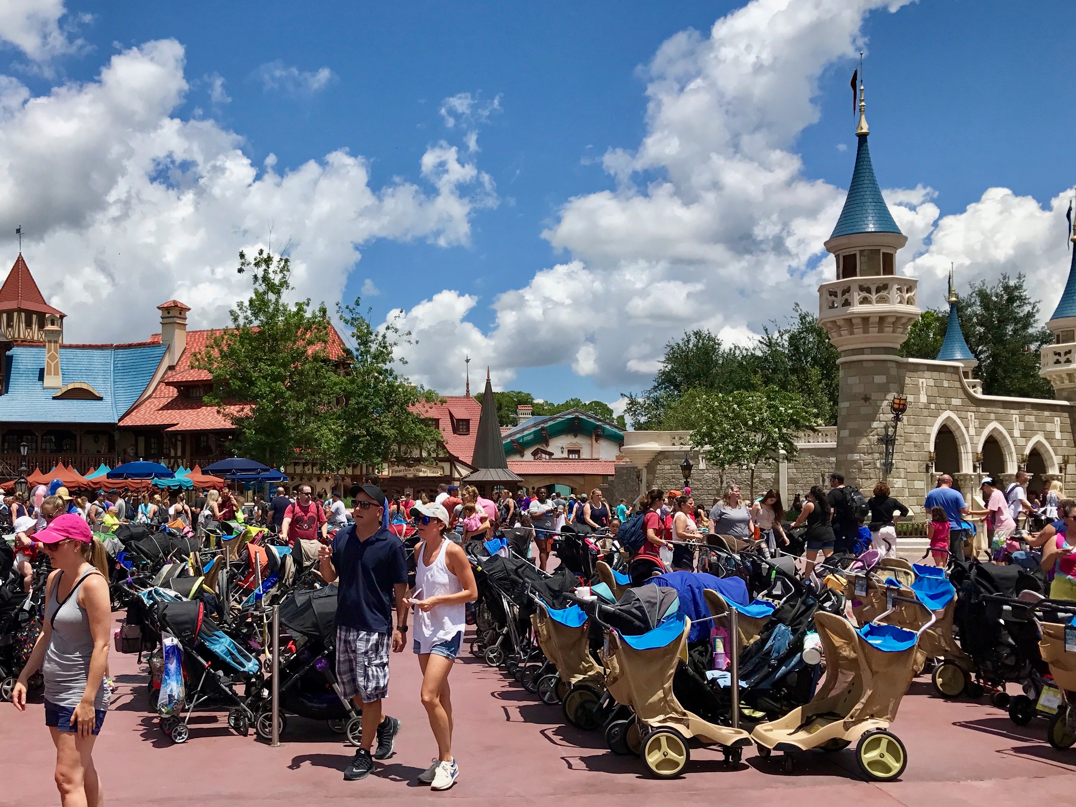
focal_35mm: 38
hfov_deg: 48.4
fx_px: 1181
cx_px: 389
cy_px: 467
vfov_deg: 37.6
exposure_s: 1/4000
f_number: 1.8
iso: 20
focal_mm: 3.99
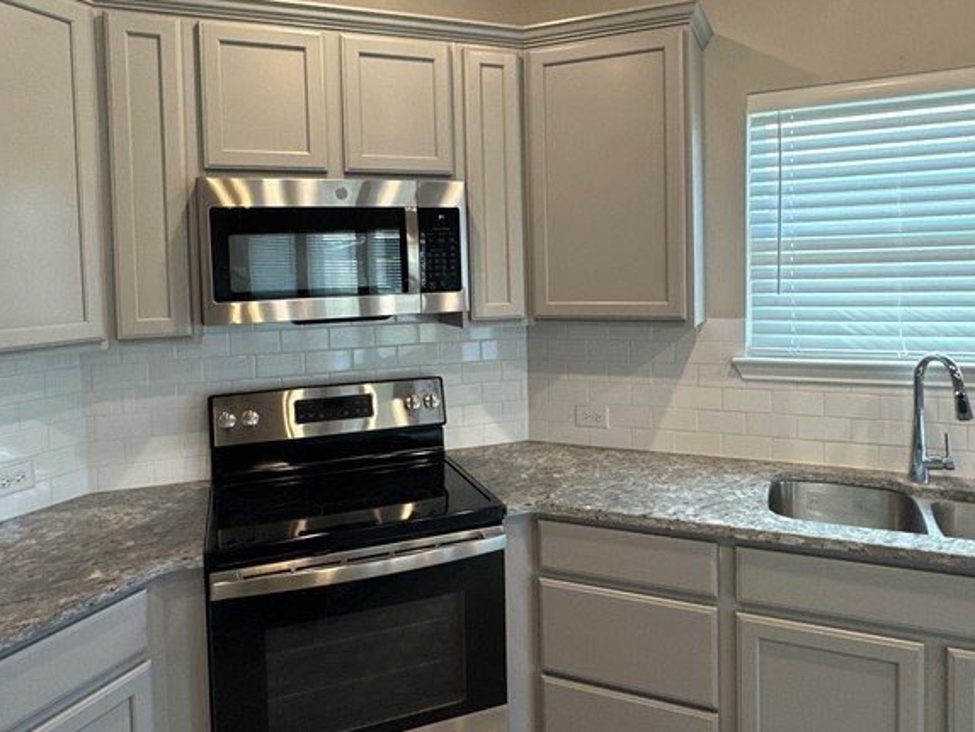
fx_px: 704
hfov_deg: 69.4
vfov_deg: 54.5
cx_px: 502
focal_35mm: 25
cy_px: 296
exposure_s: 1/120
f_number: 2.2
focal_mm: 2.22
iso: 250
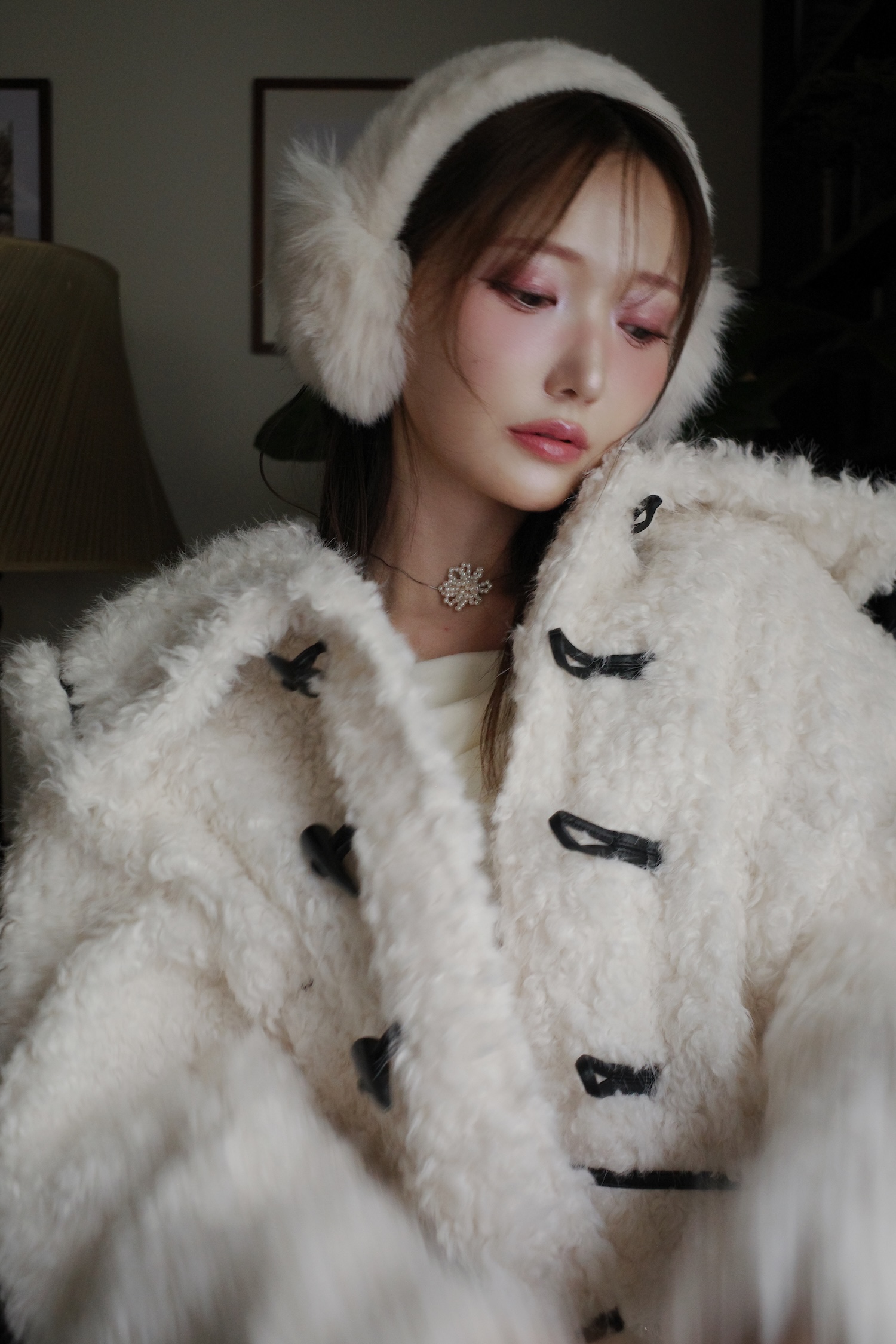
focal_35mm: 35
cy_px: 672
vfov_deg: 54.4
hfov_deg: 37.9
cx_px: 448
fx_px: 1307
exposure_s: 1/30
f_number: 2.8
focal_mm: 18.3
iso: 800
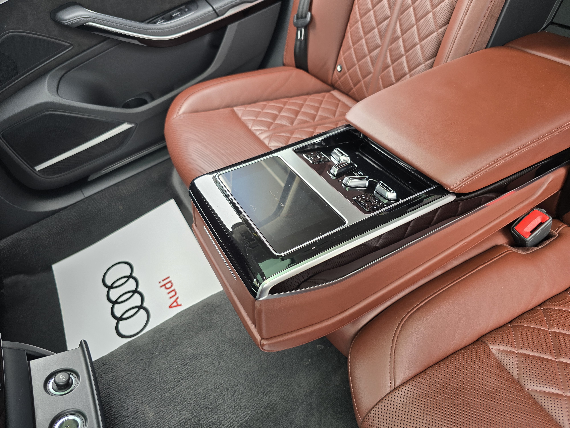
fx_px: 379
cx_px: 285
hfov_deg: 73.9
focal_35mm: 23
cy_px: 214
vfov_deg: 58.9
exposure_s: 1/50.9
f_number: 1.7
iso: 50
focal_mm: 6.3
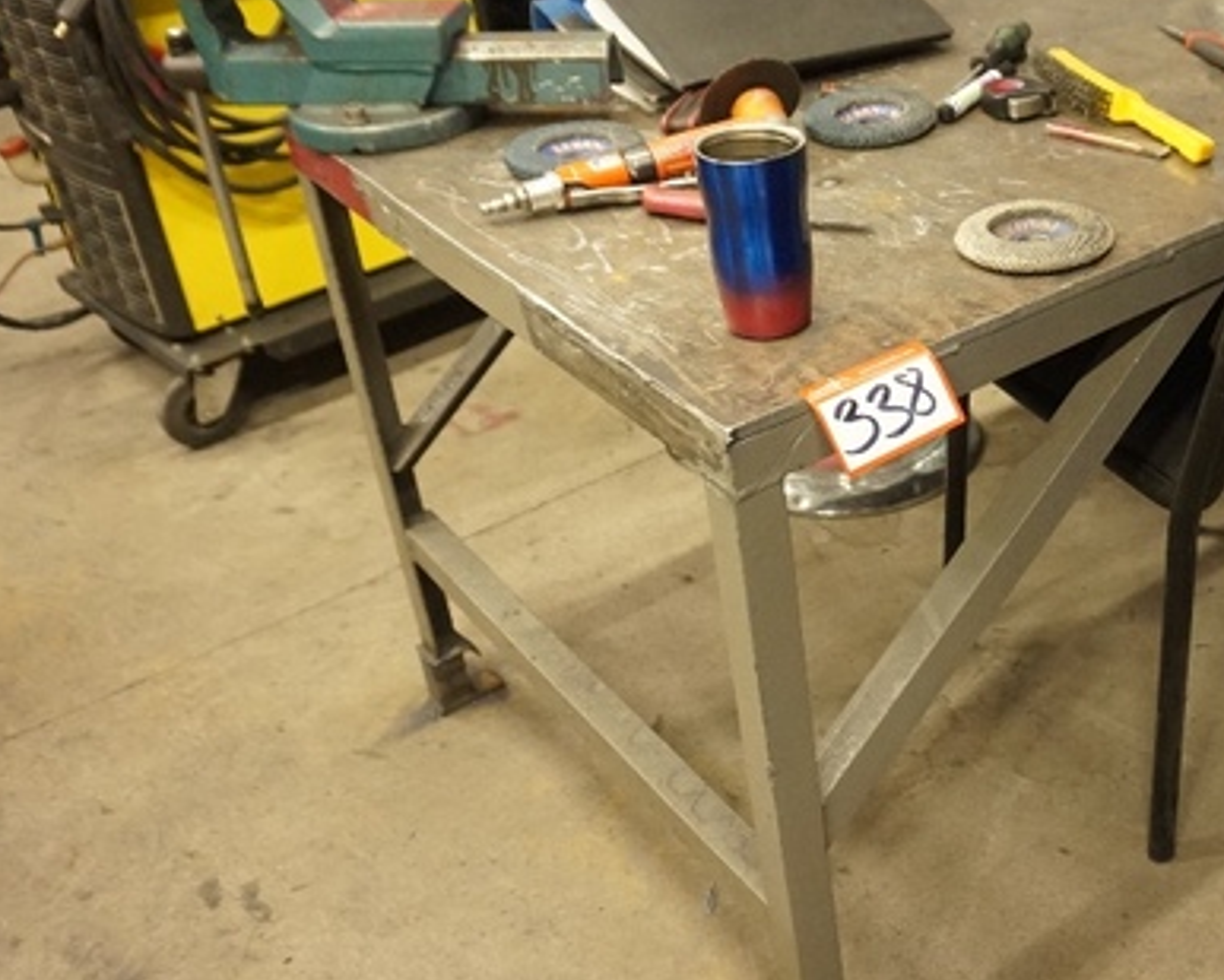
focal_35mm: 42
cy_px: 434
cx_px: 1005
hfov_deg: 41.6
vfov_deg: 35.6
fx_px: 1522
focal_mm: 16
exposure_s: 1/40
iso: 3200
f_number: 3.5
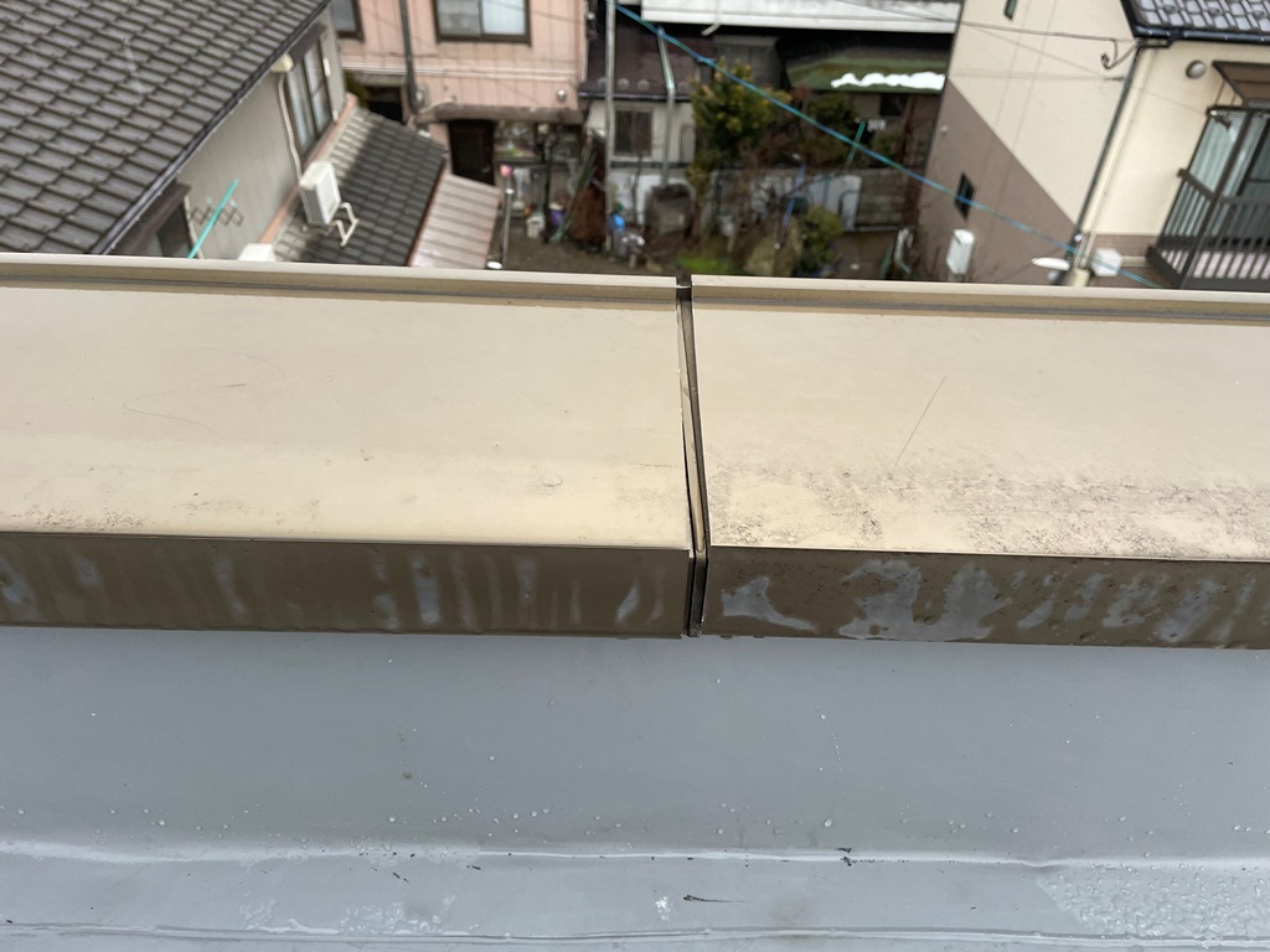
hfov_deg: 67.3
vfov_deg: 53.1
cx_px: 635
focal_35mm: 26
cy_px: 476
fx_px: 954
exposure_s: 1/121
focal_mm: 4.2
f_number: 1.6
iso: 125
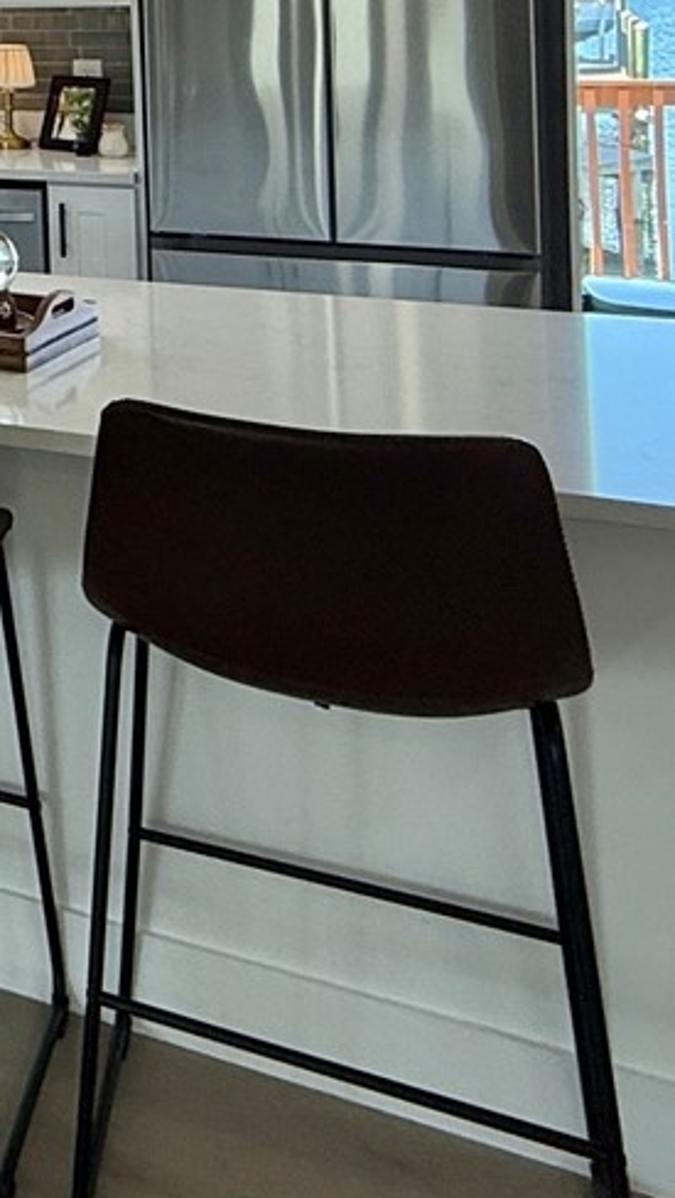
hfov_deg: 16.7
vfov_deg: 36.8
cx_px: -736
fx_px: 1589
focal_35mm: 50
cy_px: -17
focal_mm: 2.22
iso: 100
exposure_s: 1/120
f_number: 2.2
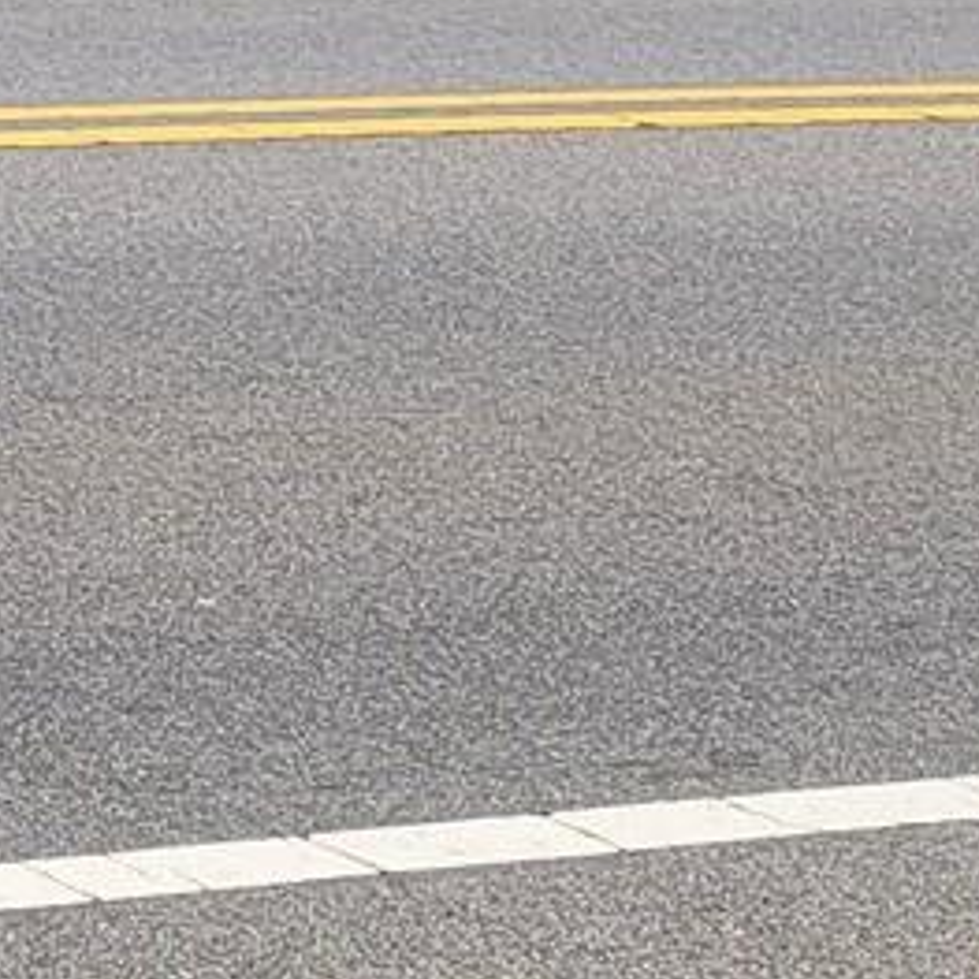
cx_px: -1470
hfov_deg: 9.0
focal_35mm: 172
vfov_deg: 9.5
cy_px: -975
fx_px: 5504
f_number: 1.8
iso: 20
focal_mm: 7
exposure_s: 1/628
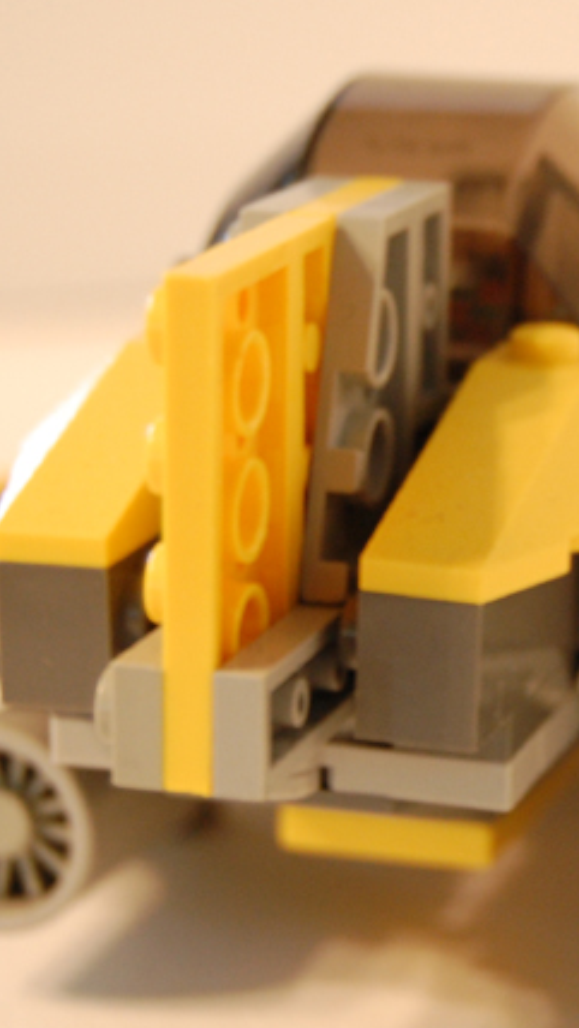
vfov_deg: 15.9
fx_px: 3682
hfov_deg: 9.0
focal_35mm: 135
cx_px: 471
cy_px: 526
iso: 800
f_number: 5.3
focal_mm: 46
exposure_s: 1/13
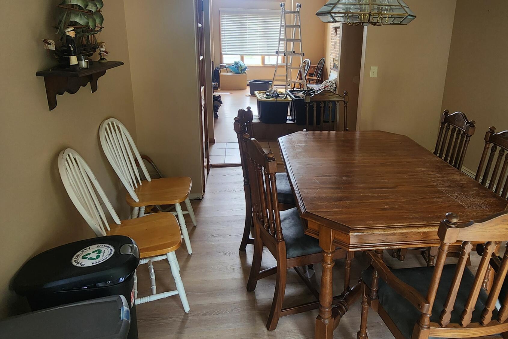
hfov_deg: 73.3
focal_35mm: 24
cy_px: 141
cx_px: 292
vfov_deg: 52.9
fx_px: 339
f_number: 2.2
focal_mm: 2.2
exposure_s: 1/50
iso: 80
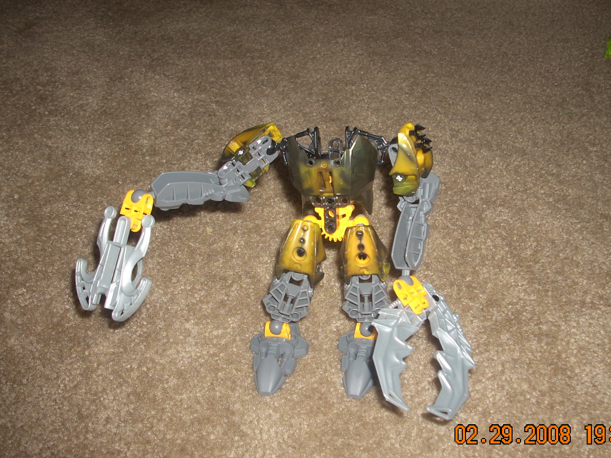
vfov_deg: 35.1
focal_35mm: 41
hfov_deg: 45.7
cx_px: 331
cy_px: 233
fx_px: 724
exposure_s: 1/60
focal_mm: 6.2
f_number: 2.8
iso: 64
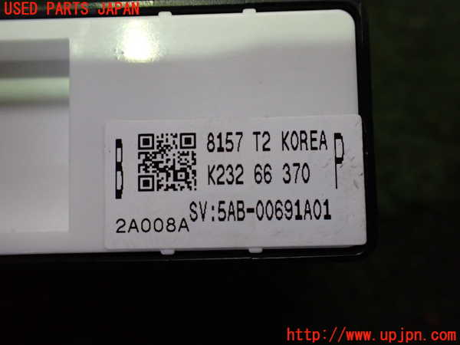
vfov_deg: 46.8
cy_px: 172
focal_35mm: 30
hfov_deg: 60.0
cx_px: 230
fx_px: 399
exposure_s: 1/125
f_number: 2.3
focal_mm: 5.4
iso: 800
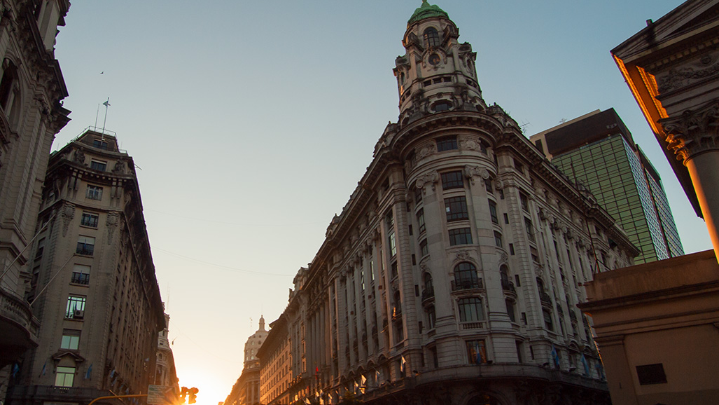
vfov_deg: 41.5
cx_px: 303
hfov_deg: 67.5
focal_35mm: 28
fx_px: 534
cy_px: 223
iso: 200
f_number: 5.6
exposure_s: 1/320
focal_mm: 11
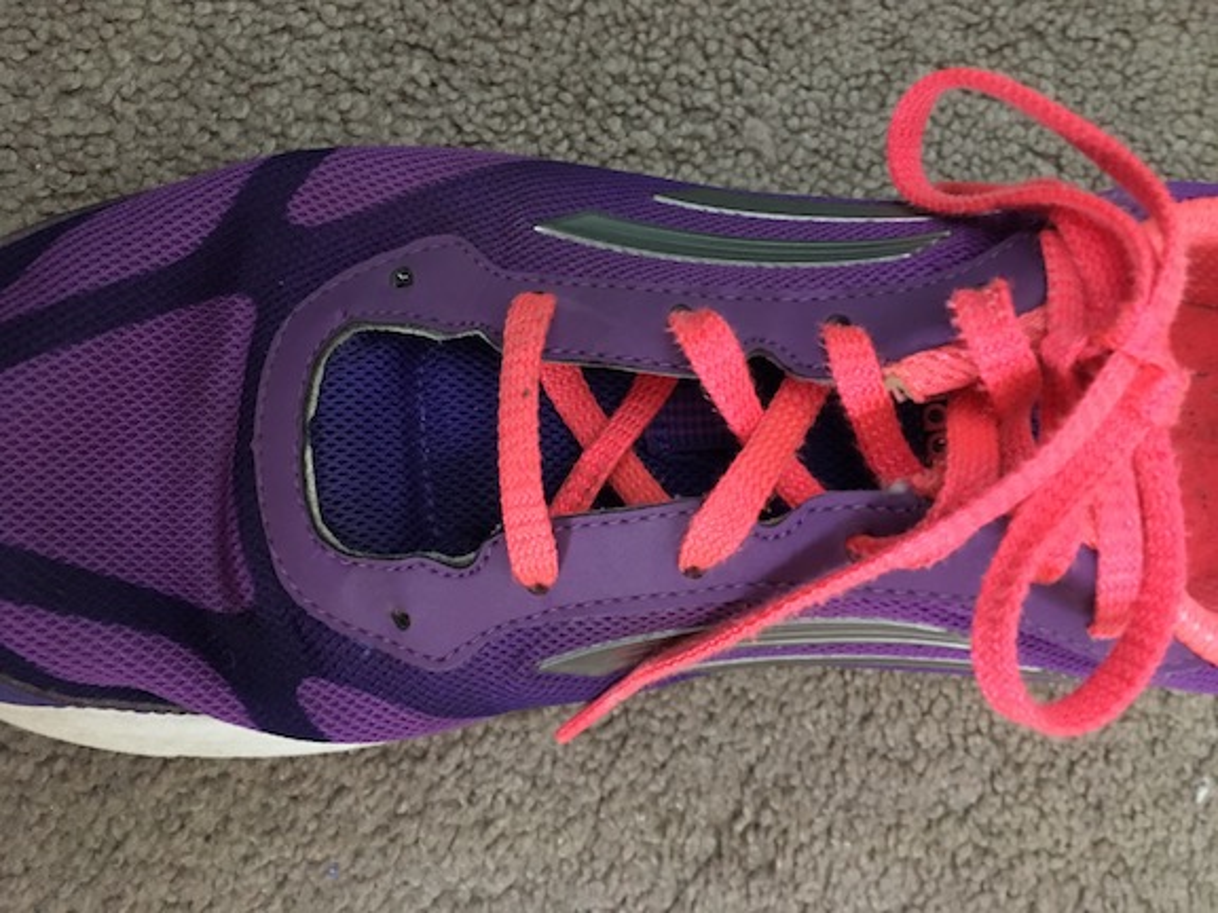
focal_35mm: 29
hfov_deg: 61.7
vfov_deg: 48.2
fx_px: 1020
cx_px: 609
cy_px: 456
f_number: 2.2
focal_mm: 4.15
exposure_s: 1/15
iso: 400
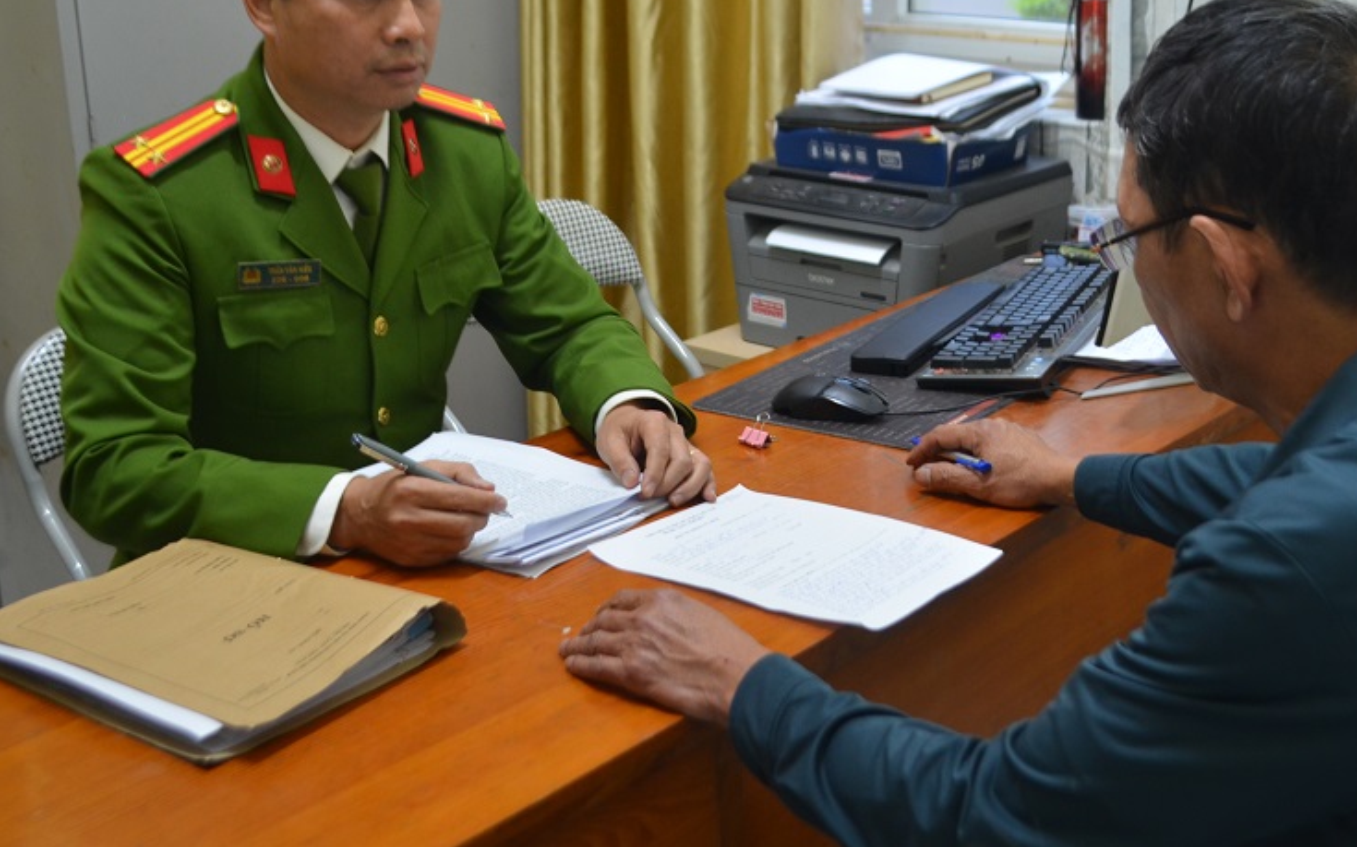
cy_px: 325
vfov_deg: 25.3
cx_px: 853
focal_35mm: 51
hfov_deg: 39.3
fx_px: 1886
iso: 640
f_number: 4
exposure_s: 1/50
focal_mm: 24
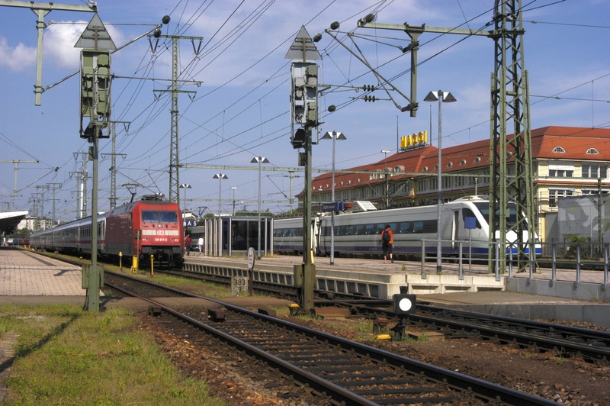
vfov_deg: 23.7
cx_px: 305
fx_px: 965
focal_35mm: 57
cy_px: 203
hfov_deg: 35.1
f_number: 16
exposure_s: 1/250
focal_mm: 38
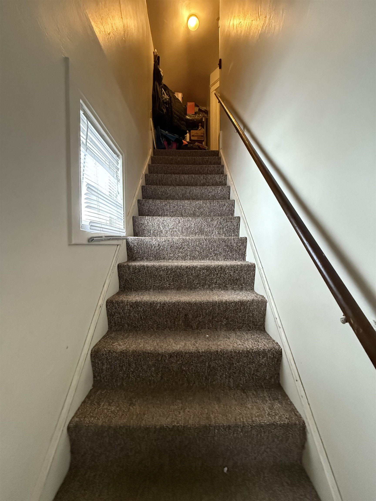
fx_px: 203
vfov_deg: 102.1
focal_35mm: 14
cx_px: 188
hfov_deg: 85.7
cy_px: 250
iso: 1250
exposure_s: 1/60
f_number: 2.2
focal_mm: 2.22
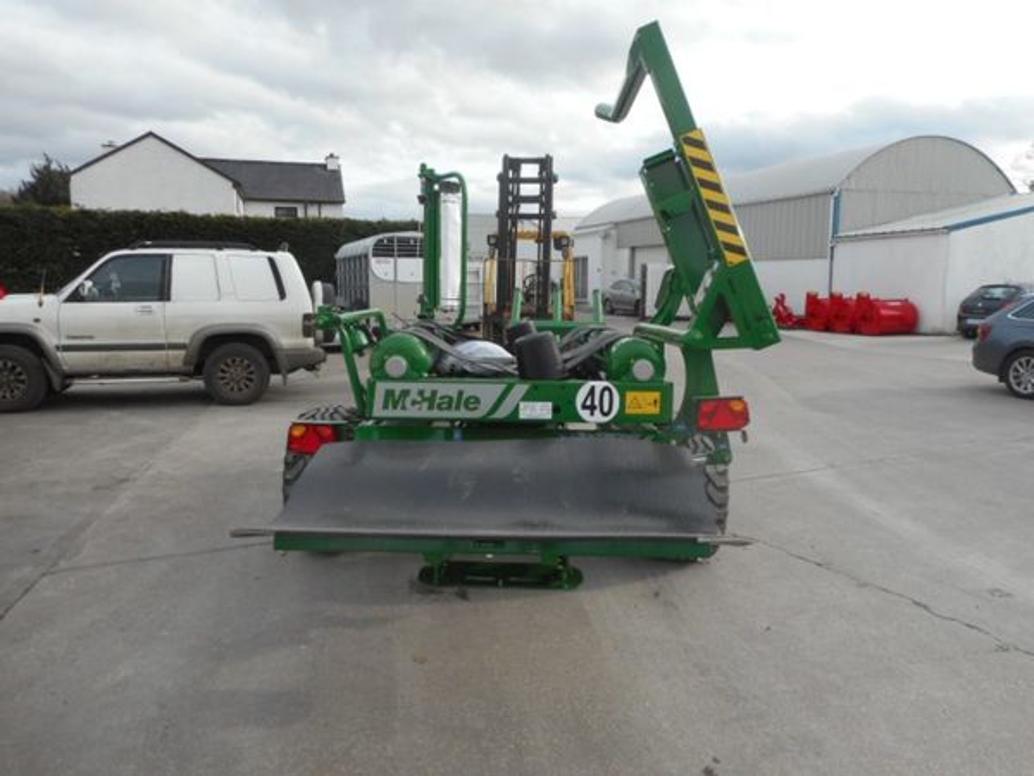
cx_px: 517
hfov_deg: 69.4
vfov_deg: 54.9
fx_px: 747
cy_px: 388
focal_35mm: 25
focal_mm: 4.5
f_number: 3.7
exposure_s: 1/320
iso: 80
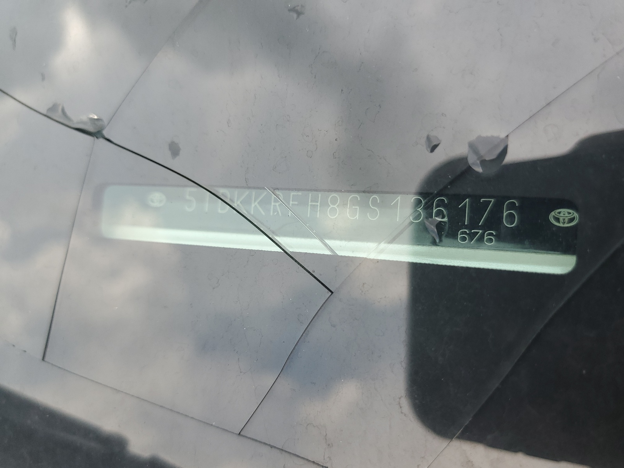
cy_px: 234
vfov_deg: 53.1
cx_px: 312
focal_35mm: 26
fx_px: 469
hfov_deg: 67.3
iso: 50
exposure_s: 1/385
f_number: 1.5
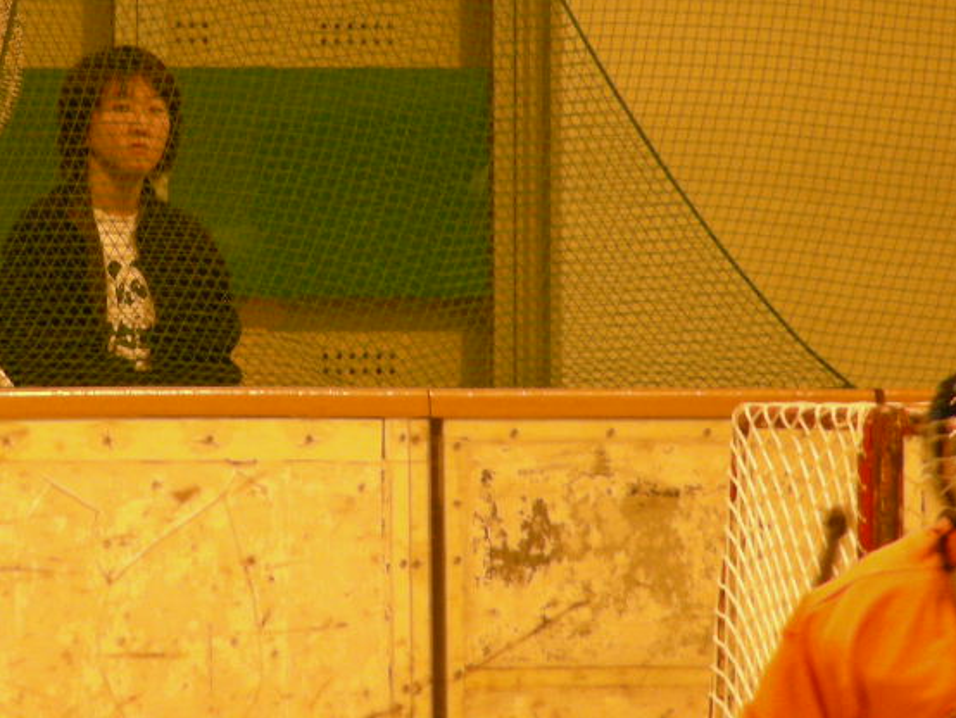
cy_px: 207
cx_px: 164
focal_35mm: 702
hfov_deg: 2.8
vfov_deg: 2.1
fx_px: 19396
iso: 216
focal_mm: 63.3
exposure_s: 1/15
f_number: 3.5
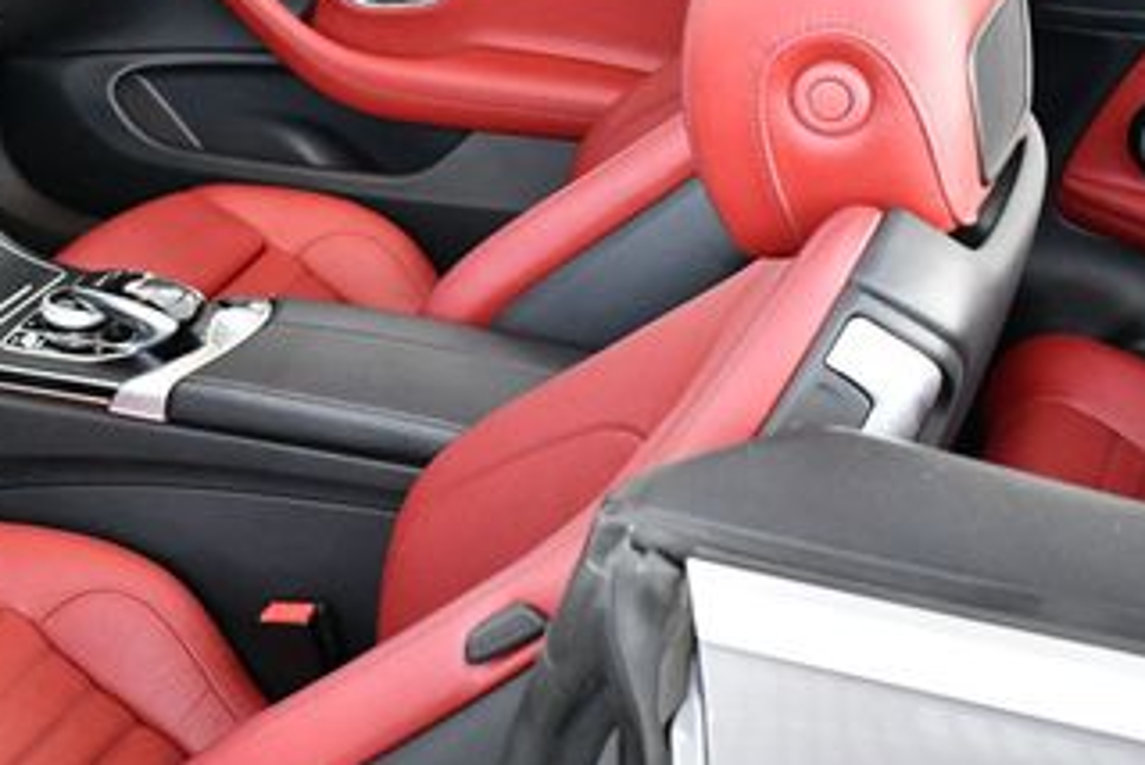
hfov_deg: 26.7
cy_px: 429
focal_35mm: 72
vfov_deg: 19.0
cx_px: 32
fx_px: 2292
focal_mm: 18
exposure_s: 1/125
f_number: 3.5
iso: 2200
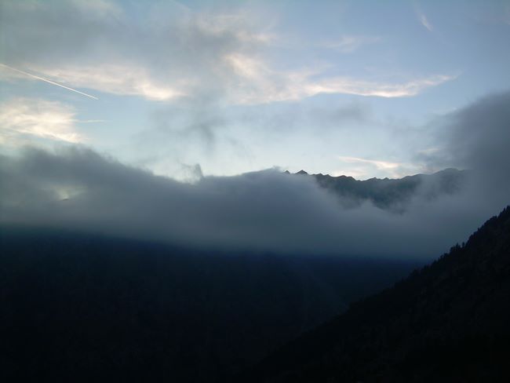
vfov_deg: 37.7
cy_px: 192
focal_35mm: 38
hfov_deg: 49.0
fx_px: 560
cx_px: 255
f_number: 4.6
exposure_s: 1/162
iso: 50
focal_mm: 6.3
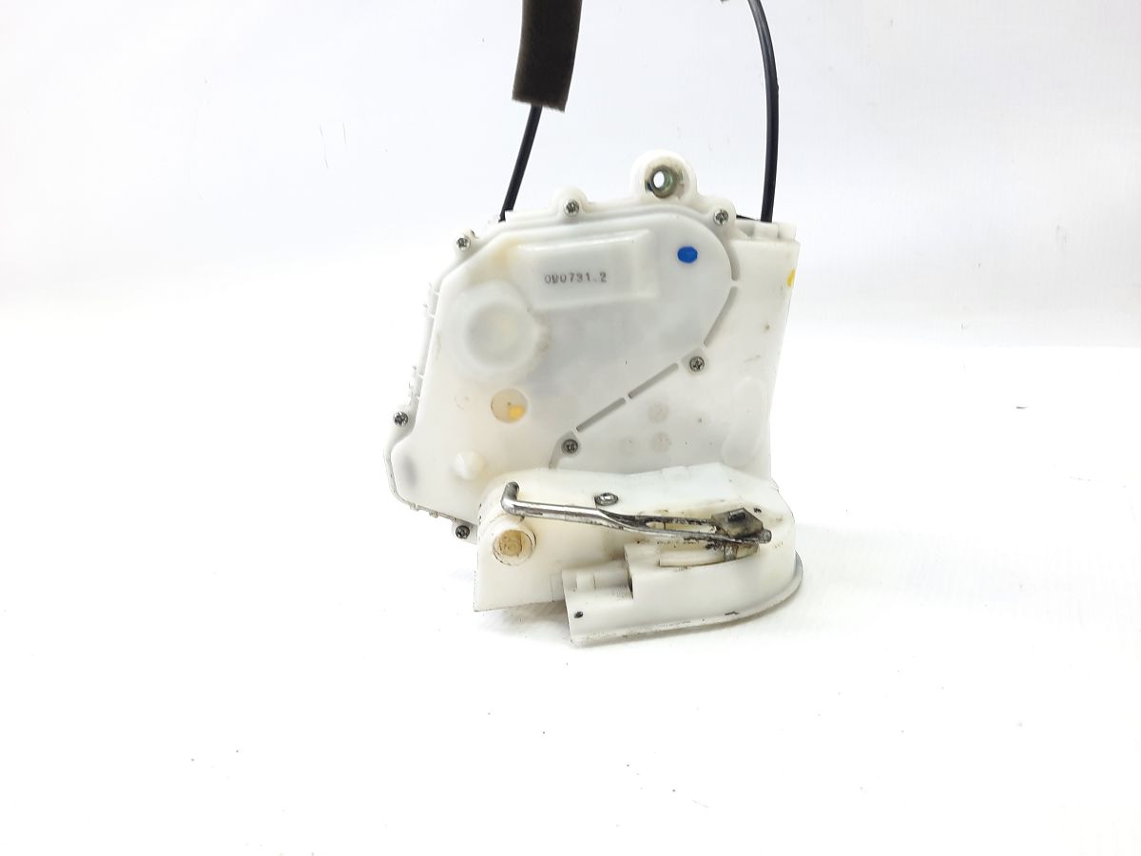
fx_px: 824
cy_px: 428
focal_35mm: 25
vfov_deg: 54.9
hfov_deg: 69.4
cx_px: 570
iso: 100
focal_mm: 4.6
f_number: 2
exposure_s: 1/50
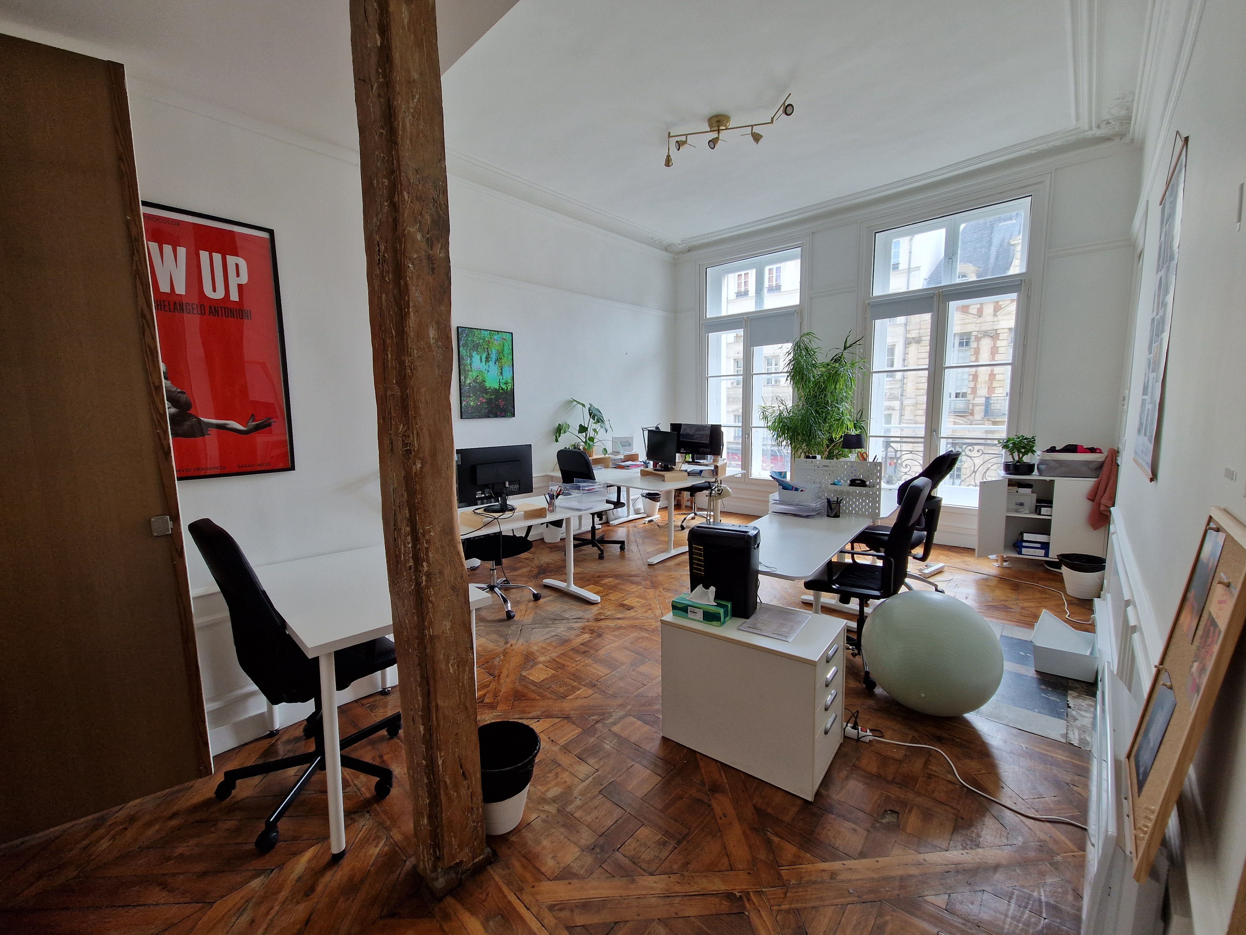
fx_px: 468
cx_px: 623
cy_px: 468
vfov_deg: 89.9
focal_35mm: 13
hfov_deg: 106.2
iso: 64
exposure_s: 1/100
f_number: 2.2
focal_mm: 2.2
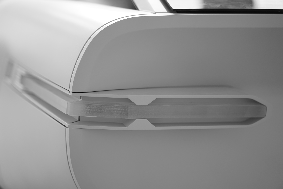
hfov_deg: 36.2
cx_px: 142
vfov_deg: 24.6
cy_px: 94
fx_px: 432
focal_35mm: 55
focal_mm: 55
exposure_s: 1/60
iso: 100
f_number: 1.8
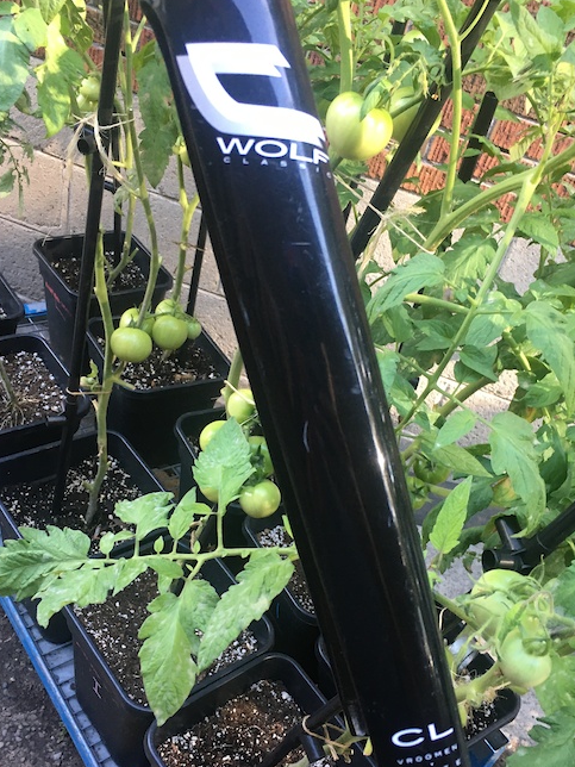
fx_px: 797
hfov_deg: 39.6
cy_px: 432
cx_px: 302
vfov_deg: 51.2
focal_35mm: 36
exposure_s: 1/30
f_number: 2.2
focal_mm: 4.15
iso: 40
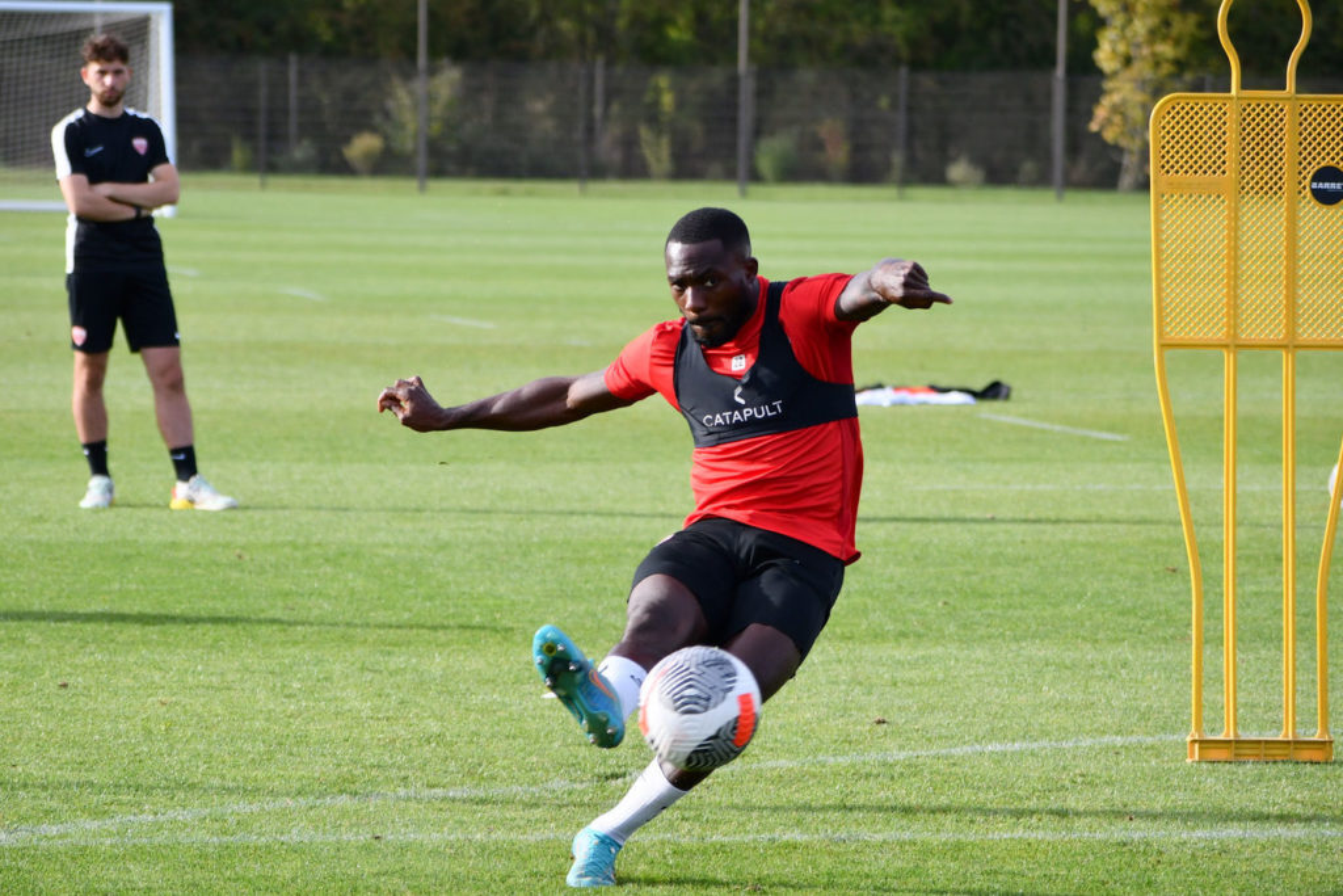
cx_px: 672
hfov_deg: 10.5
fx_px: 7275
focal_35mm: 195
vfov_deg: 7.0
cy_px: 448
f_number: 5.6
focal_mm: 130
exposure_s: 1/1250
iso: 400
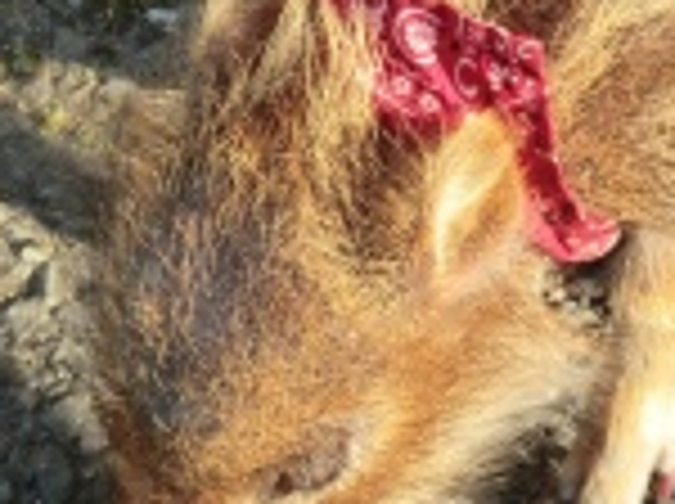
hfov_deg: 13.4
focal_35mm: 147
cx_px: 590
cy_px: 11
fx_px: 2862
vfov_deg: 10.0
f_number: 3.4
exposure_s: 1/200
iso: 100
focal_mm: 7.9
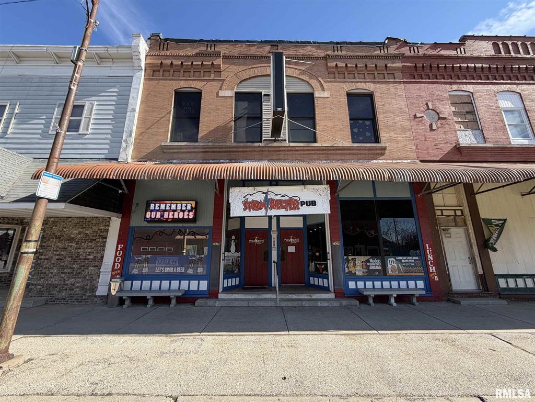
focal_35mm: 14
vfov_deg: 85.7
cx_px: 268
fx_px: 216
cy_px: 201
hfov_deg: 102.1
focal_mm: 2.22
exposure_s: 1/686
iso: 40
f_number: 2.2
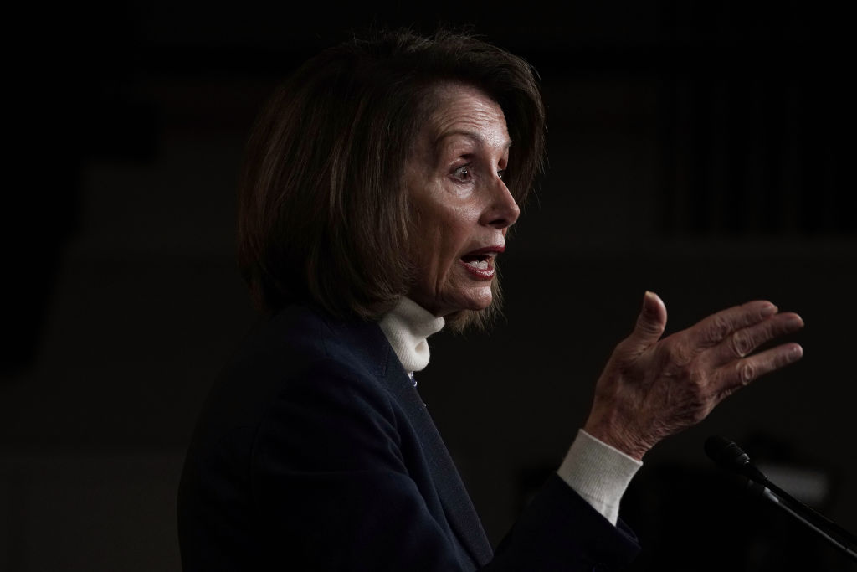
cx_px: 428
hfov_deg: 8.8
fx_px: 5595
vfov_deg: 5.8
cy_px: 286
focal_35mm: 235
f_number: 6.3
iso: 3200
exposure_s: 1/500
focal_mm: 235
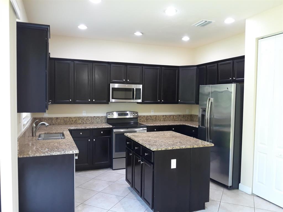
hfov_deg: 63.4
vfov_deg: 49.7
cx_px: 142
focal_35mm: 28
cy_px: 106
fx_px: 229
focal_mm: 3.7
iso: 200
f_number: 1.7
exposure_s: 1/24
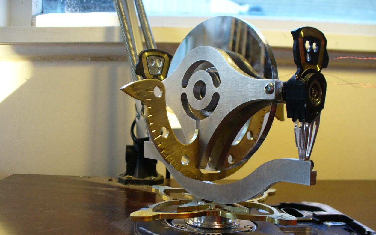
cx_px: 187
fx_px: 410
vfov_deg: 31.9
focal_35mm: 40
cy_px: 137
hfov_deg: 49.3
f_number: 2.8
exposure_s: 1/30
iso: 100
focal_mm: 6.1
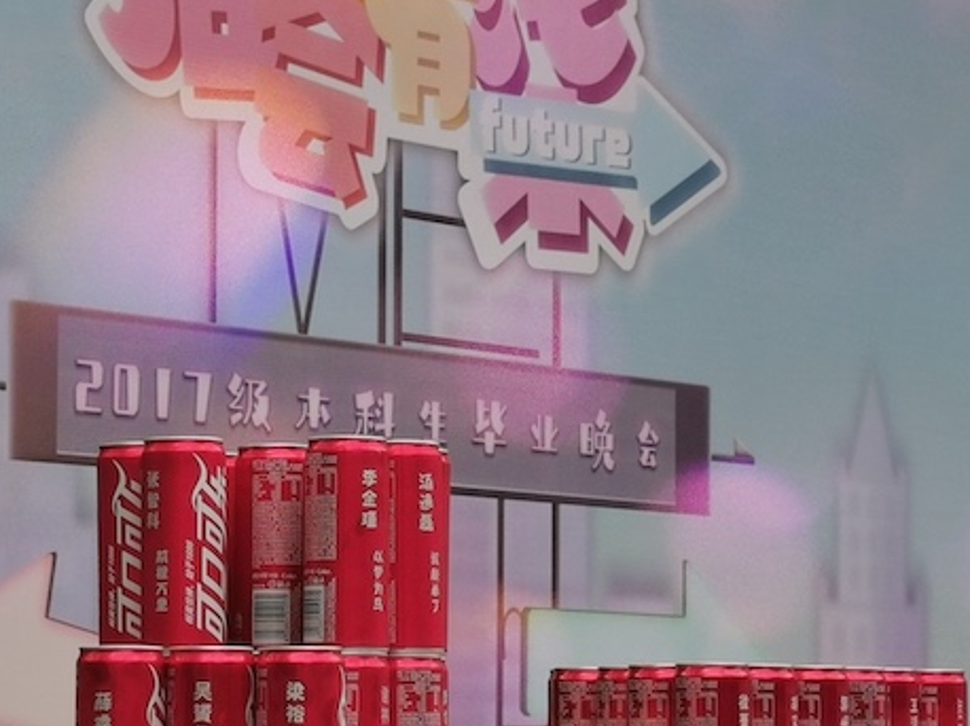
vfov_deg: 9.8
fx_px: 4257
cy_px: 404
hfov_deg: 13.0
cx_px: 354
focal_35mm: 152
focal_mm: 5.56
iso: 50
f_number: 1.6
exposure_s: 1/266
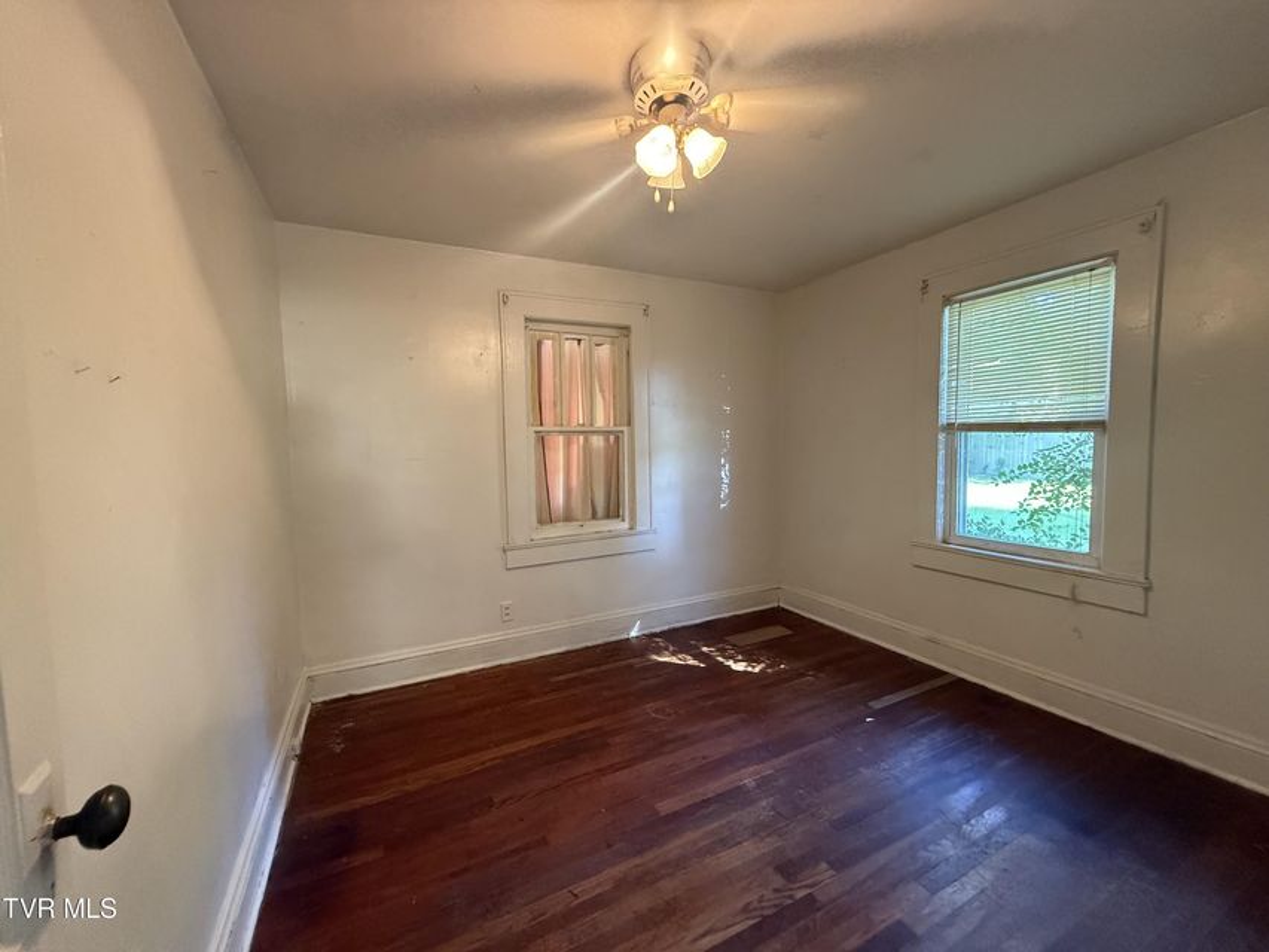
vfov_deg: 85.7
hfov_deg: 102.1
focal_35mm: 14
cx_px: 634
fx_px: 513
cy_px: 476
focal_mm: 2.22
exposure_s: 1/60
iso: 800
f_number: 2.2
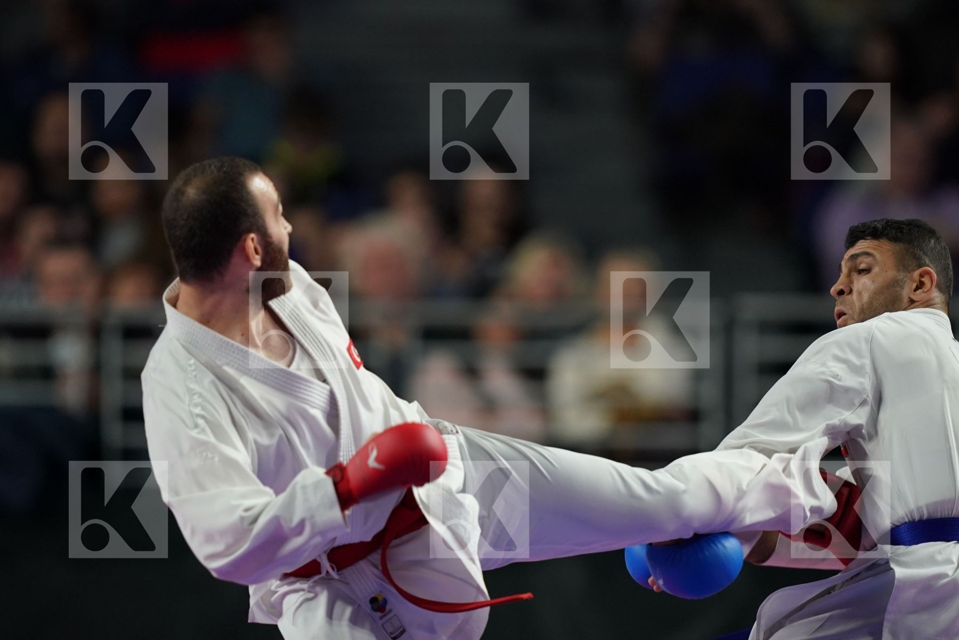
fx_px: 15982
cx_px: 480
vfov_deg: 2.3
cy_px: 320
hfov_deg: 3.4
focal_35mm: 600
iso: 1600
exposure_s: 1/1000
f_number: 2.8
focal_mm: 400
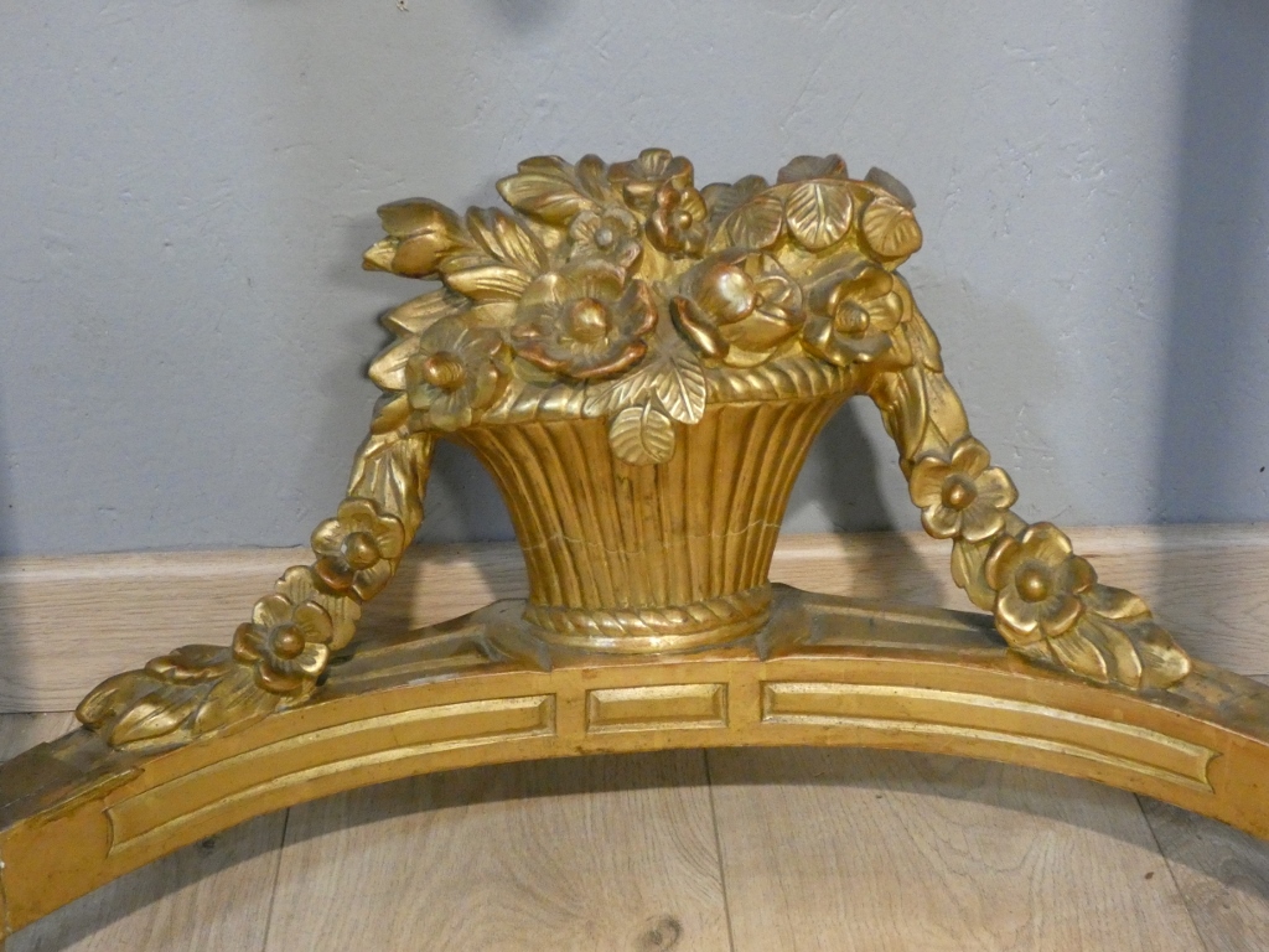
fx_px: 2236
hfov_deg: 31.7
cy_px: 476
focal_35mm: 61
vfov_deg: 24.0
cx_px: 634
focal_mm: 10.8
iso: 1600
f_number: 4.1
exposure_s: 1/125
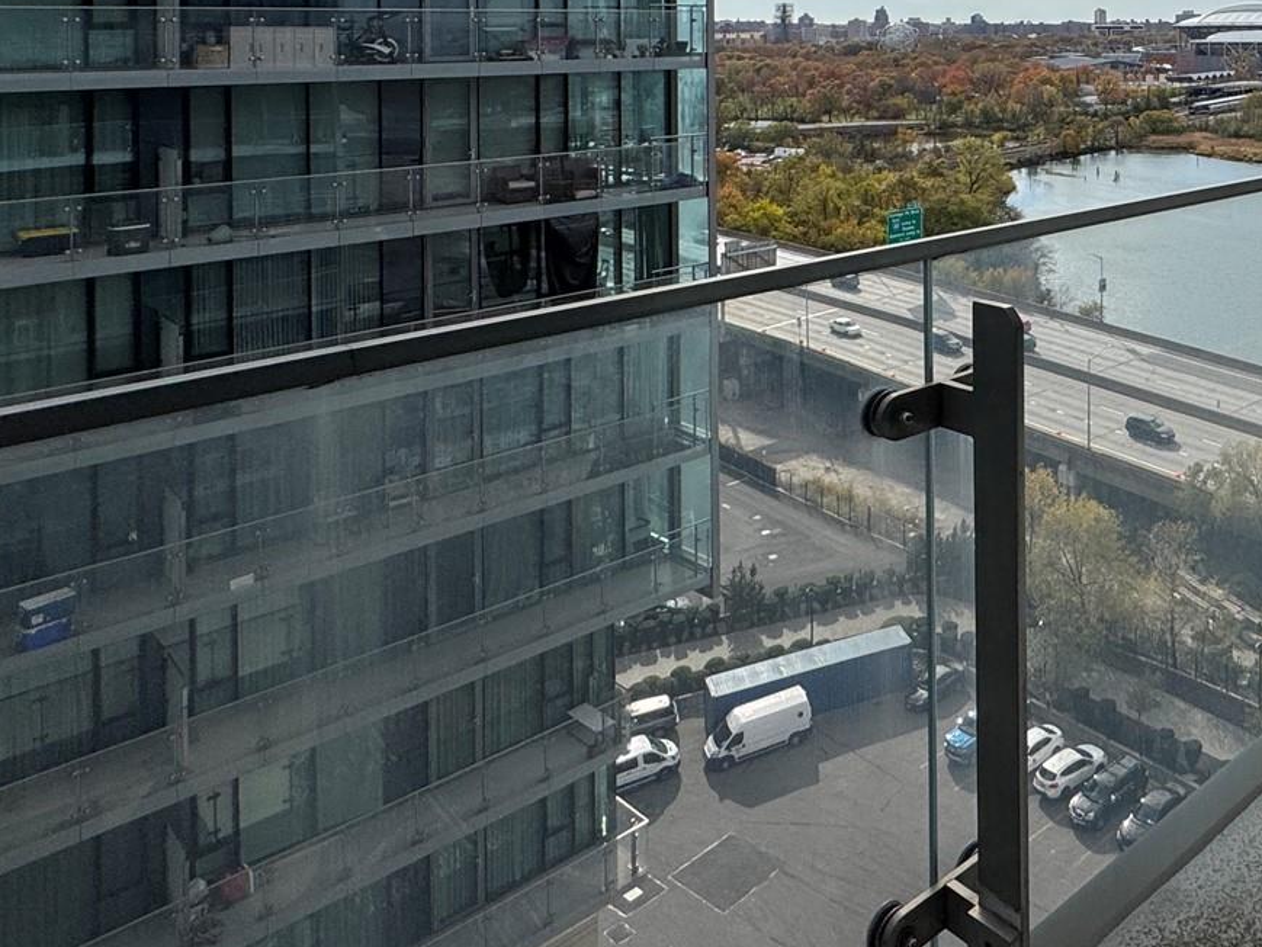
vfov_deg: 38.7
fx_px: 1203
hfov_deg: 49.5
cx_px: 1127
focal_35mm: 33
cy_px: 29
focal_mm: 2.22
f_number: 2.2
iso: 40
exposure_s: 1/3906
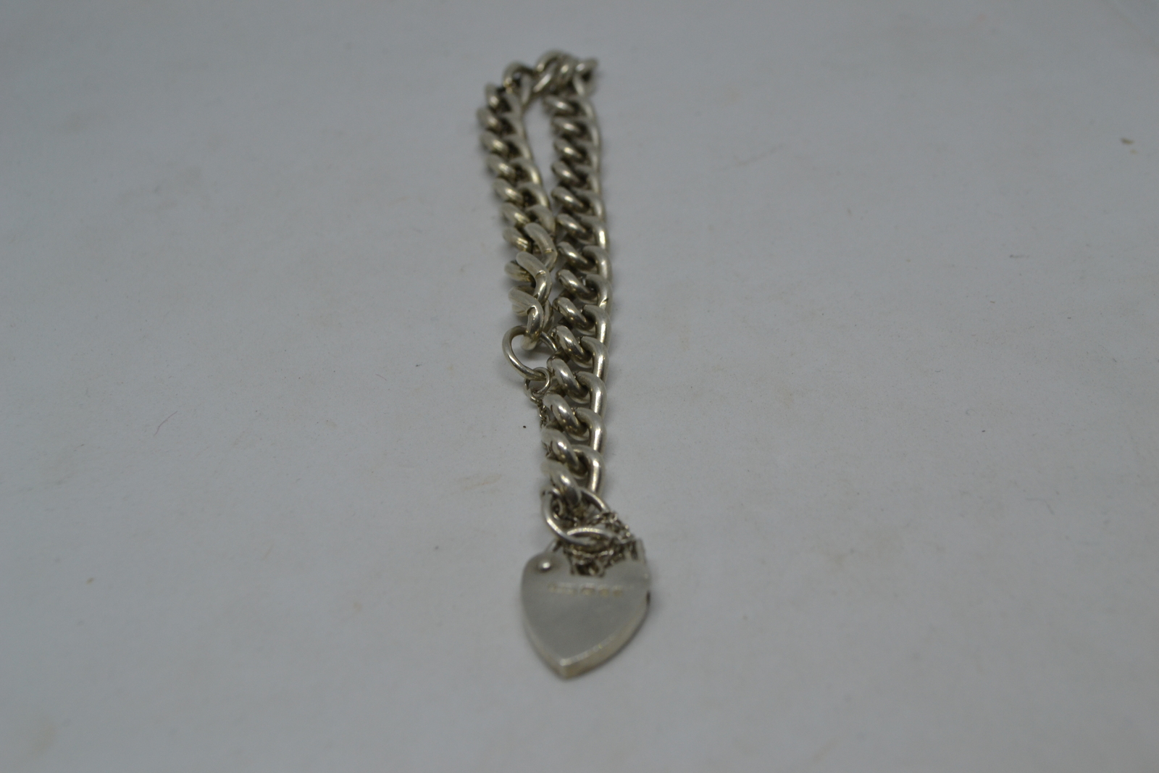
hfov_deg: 43.6
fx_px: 1449
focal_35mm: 45
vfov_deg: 29.9
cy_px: 386
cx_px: 580
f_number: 8
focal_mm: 30
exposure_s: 1/60
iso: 400
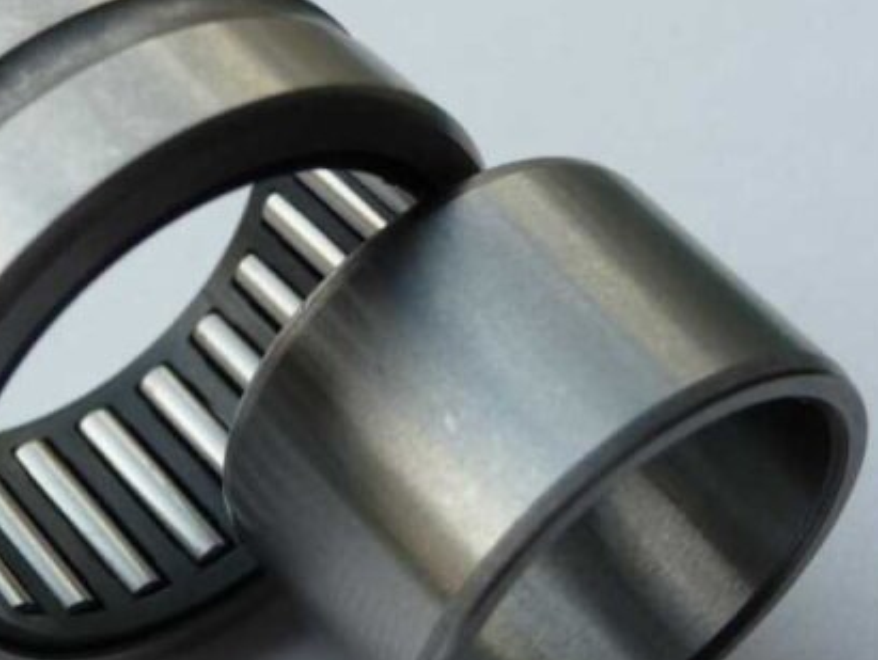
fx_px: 1853
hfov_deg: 26.5
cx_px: 284
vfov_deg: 20.2
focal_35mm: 73
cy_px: 375
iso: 100
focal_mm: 8.5
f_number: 4.2
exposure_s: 1/40
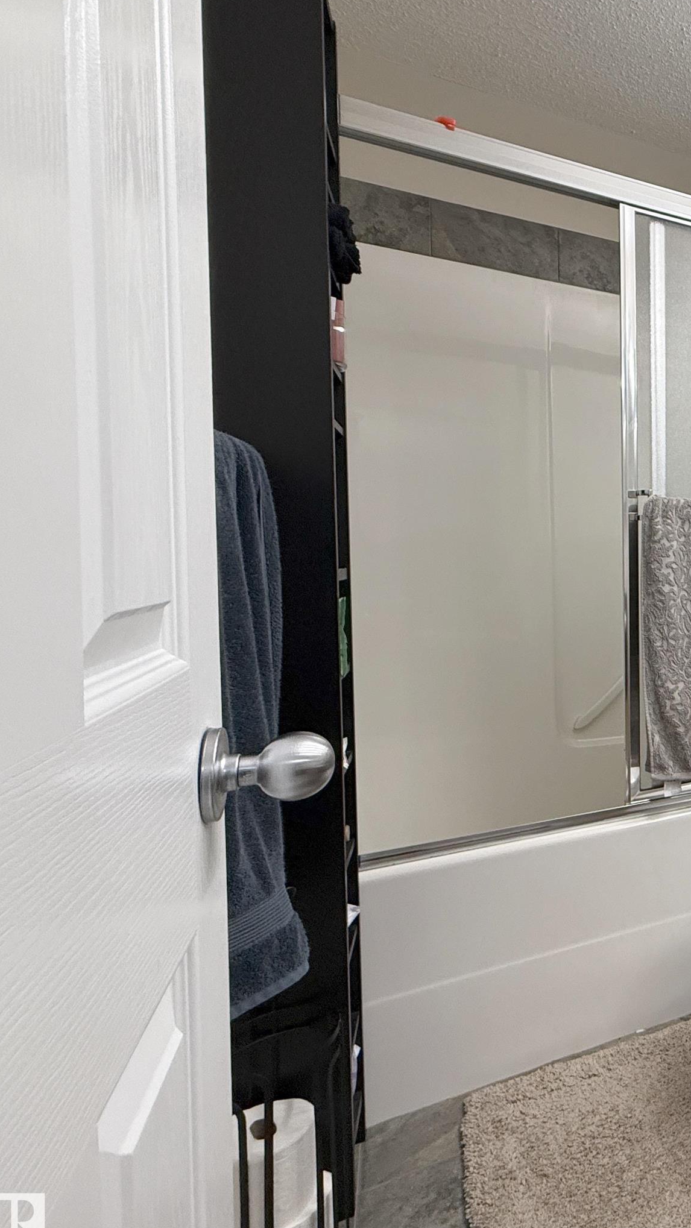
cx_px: 910
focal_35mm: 23
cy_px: 581
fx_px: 749
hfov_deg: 34.2
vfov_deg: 78.6
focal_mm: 2.22
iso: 250
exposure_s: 1/120
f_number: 2.2
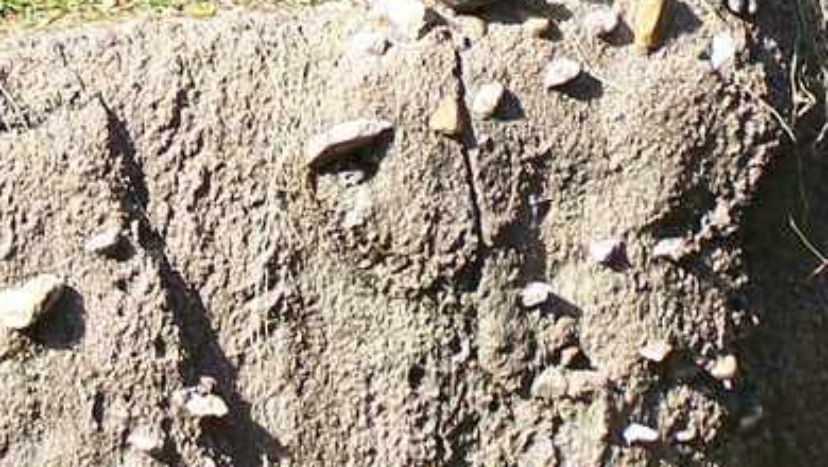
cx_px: 321
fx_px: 6437
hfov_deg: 7.4
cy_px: -453
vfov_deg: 4.1
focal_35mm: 293
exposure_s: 1/400
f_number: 3.2
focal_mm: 13.7
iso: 80
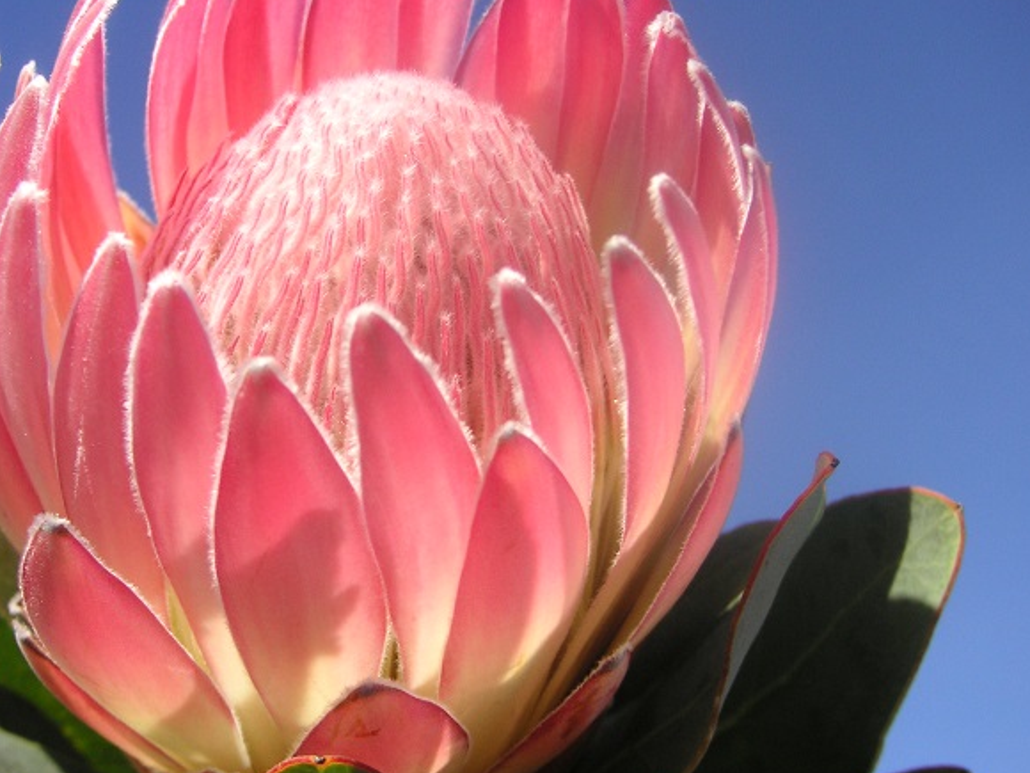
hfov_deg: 37.3
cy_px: 332
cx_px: 396
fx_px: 1518
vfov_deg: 28.5
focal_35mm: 51
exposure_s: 1/750
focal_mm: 6.1
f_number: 2.8
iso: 50
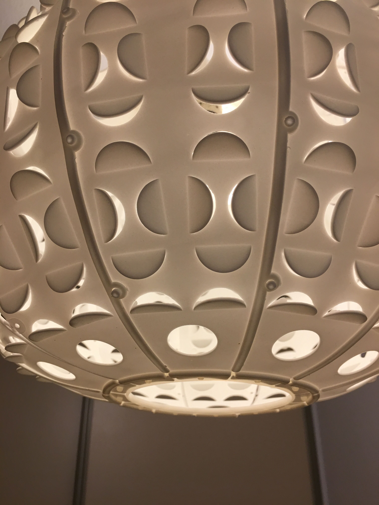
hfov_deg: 48.2
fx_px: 423
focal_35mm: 29
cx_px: 190
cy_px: 252
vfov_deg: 61.7
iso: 25
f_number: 2.2
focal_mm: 4.15
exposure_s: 1/33
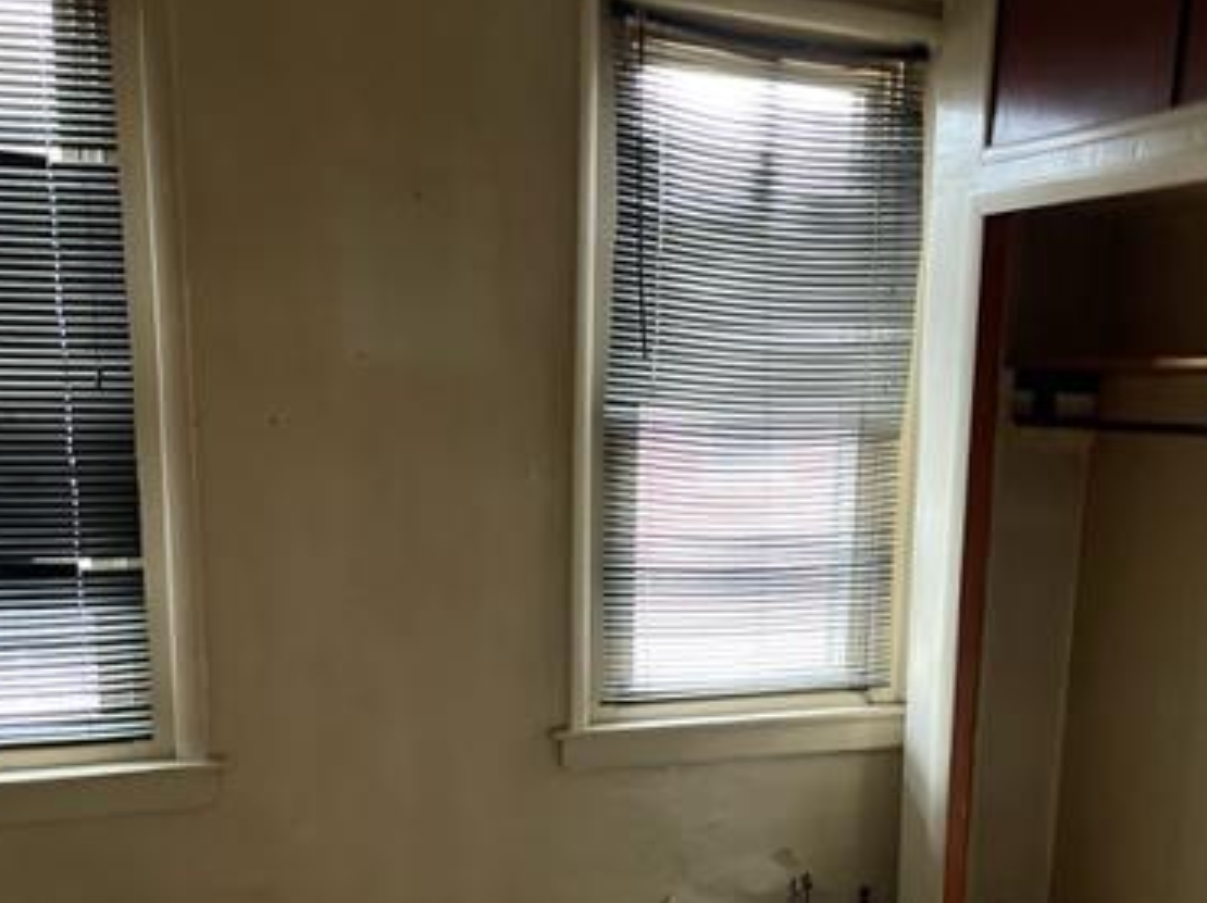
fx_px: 1568
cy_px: 766
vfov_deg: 31.0
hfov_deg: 42.0
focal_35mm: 45
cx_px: 682
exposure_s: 1/40
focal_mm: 5.1
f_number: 1.6
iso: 400
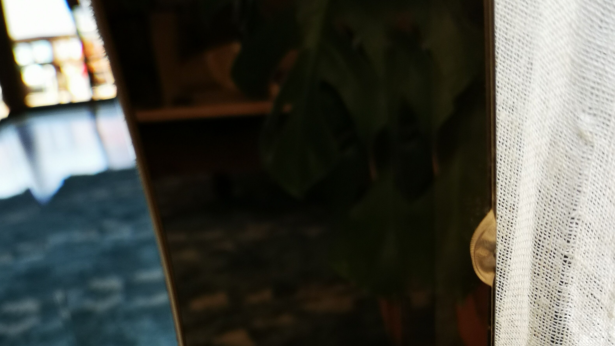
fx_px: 783
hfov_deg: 42.8
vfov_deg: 24.7
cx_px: 340
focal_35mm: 48
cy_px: 247
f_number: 1.8
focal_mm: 5.58
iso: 80
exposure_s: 1/120
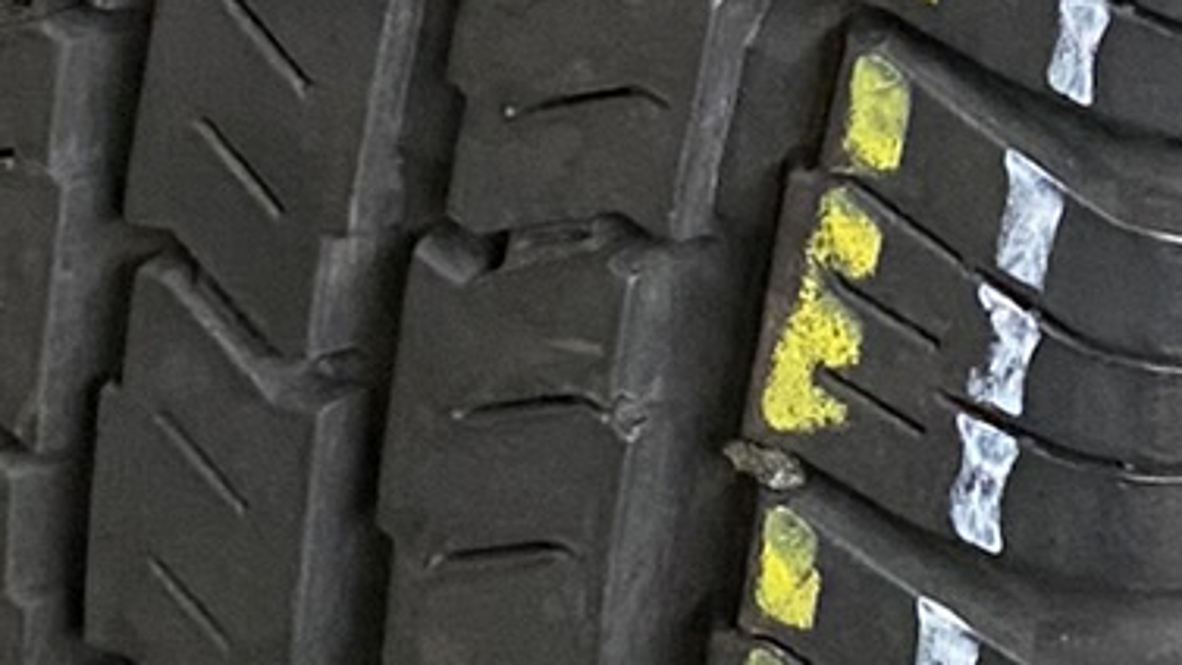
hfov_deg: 13.6
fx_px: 4826
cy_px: -765
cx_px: 1351
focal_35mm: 154
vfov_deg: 7.5
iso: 320
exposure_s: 1/60
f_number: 1.8
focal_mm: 4.25
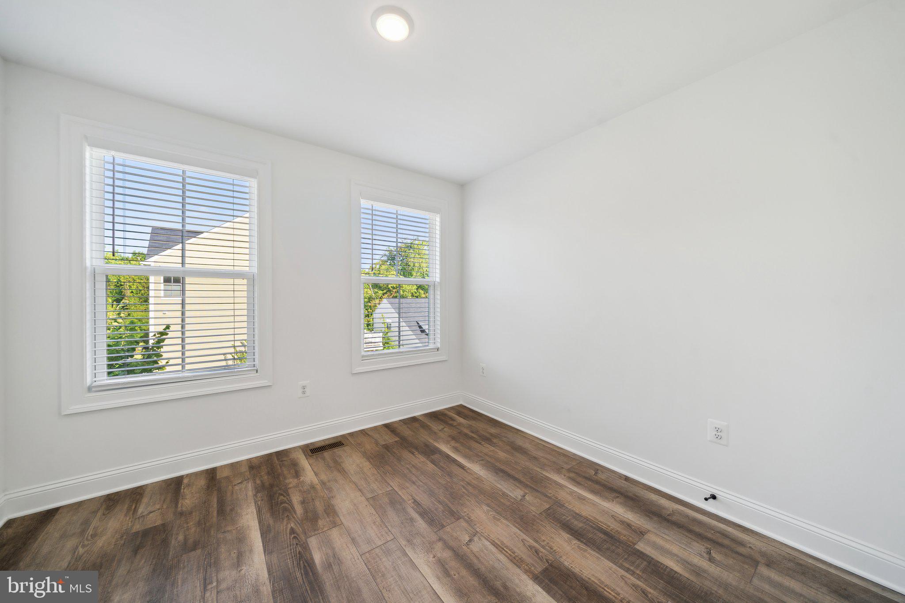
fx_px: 302
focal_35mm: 12
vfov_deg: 90.0
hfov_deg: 112.6
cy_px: 302
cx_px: 452
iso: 100
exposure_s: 1/20
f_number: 7.1
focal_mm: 12
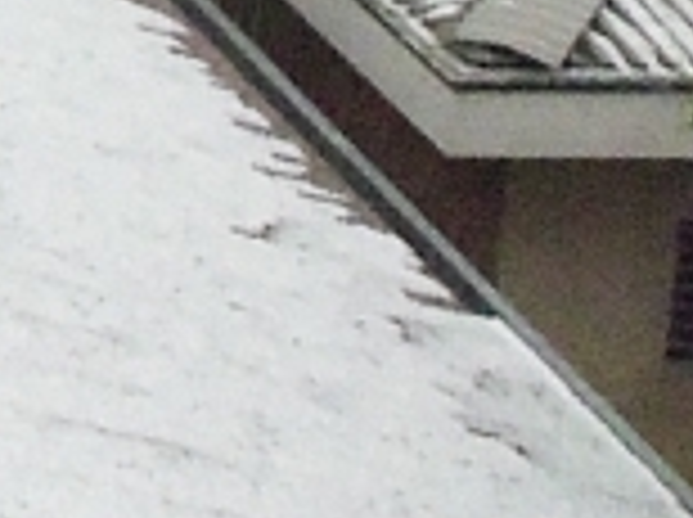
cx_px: -1012
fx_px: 3018
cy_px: -640
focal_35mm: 151
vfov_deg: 9.0
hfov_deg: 10.9
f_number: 3.4
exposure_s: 1/30
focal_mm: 5.2
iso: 400
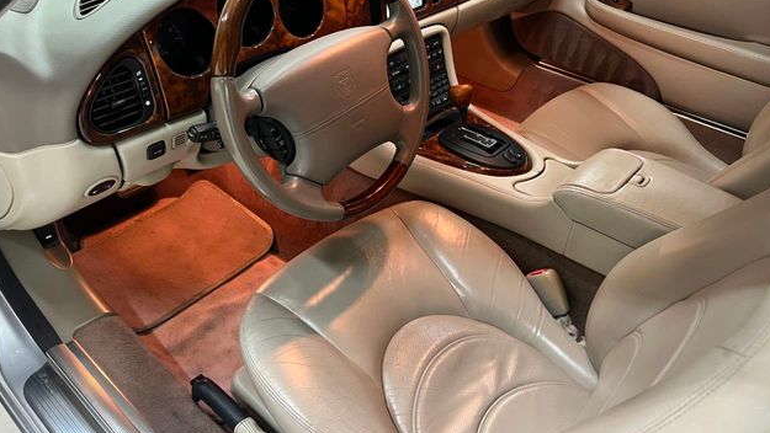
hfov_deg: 66.0
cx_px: 389
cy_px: 180
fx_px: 592
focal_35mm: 29
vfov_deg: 40.1
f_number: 1.5
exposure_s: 1/40
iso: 500
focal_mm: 5.7
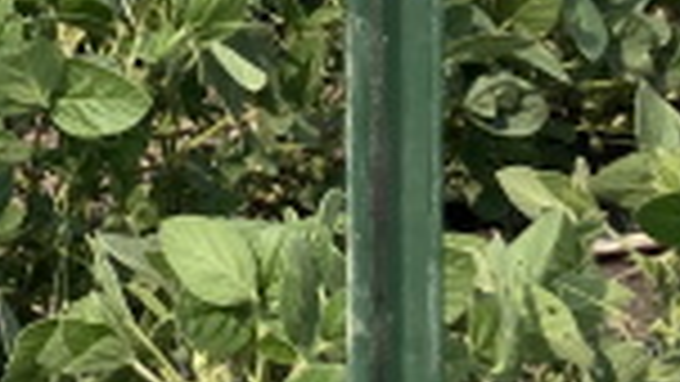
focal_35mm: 156
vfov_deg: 7.3
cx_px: -572
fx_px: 2813
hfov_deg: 12.5
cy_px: -566
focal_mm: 3.99
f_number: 1.8
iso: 20
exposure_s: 1/2667
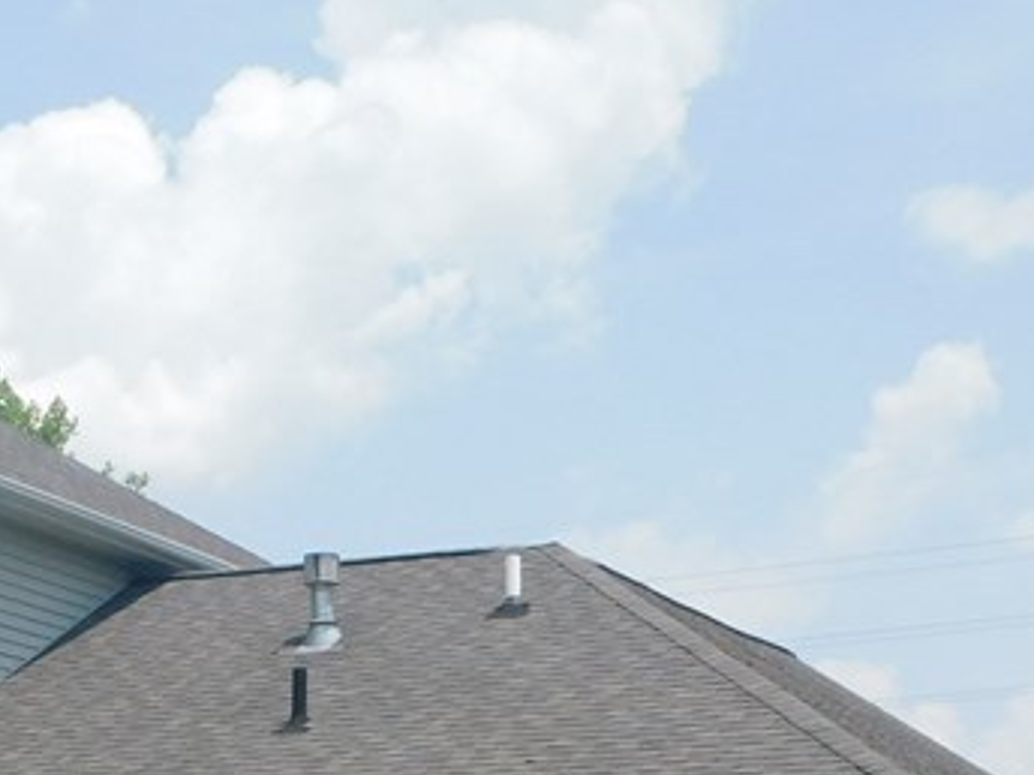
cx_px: -150
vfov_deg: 12.1
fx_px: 3555
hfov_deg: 16.0
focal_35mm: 119
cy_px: 952
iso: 125
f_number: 3.6
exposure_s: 1/1250
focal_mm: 7.1
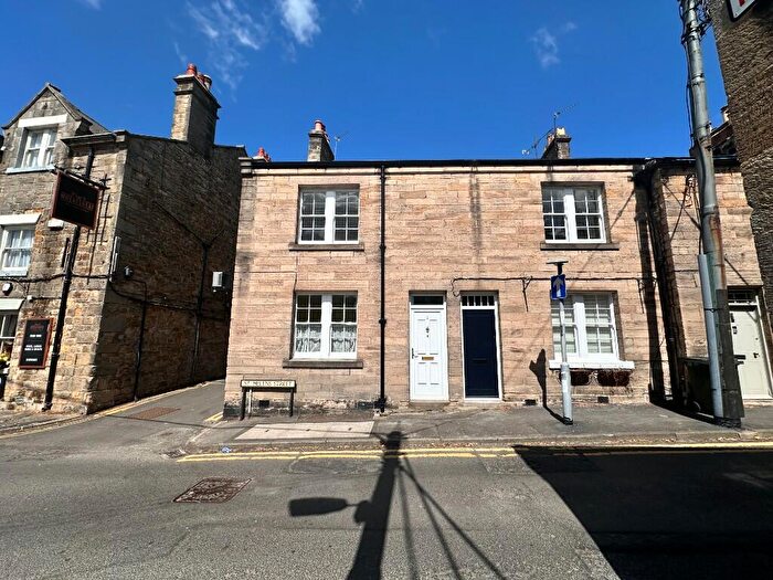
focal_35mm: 14
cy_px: 290
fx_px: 313
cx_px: 386
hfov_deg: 102.1
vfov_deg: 85.7
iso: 50
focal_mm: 2.22
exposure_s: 1/3861
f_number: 2.2
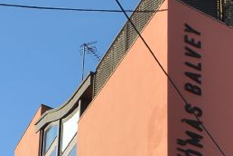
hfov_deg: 17.7
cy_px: 257
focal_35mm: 107
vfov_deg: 12.0
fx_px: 692
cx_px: 312
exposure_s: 1/500
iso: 280
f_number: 7.1
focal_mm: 18
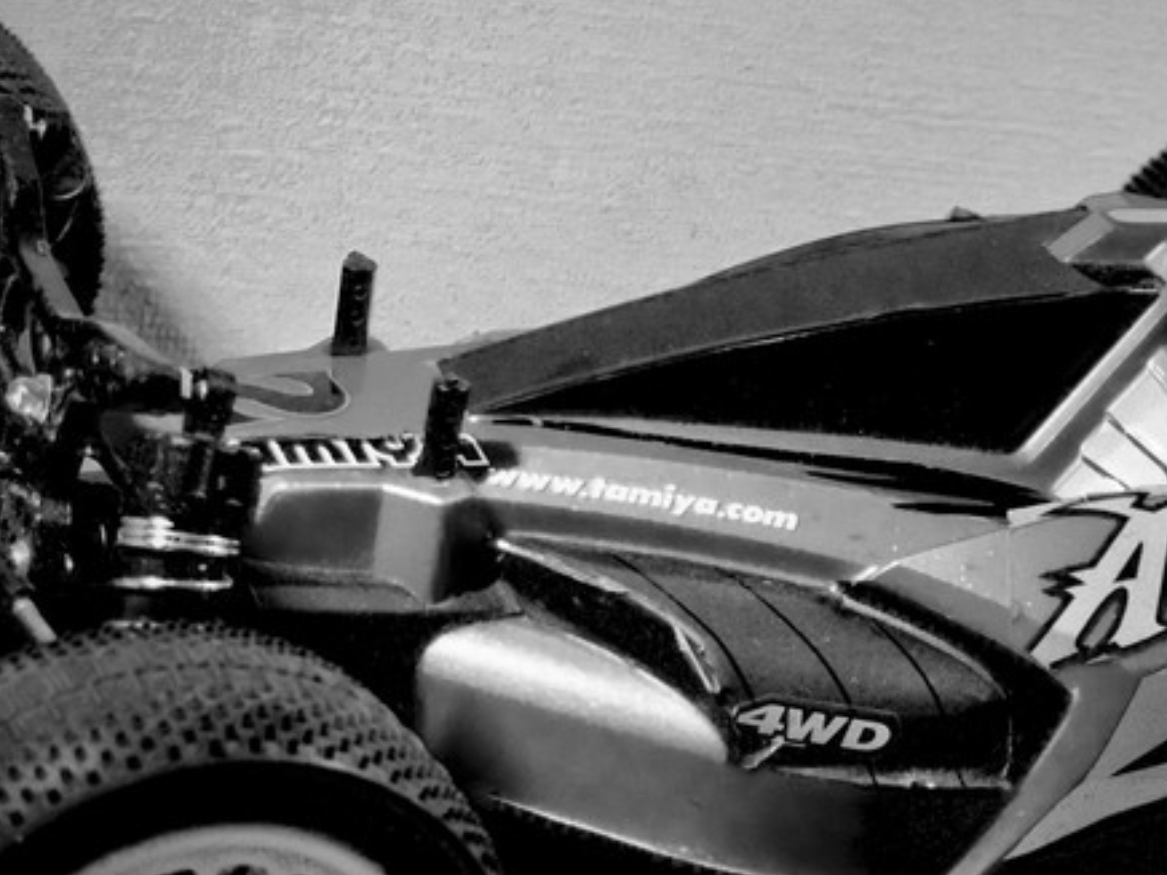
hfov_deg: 17.0
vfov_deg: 12.9
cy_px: 538
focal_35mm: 115
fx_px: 3877
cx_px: 922
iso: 640
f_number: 1.9
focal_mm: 8.5
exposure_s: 1/25
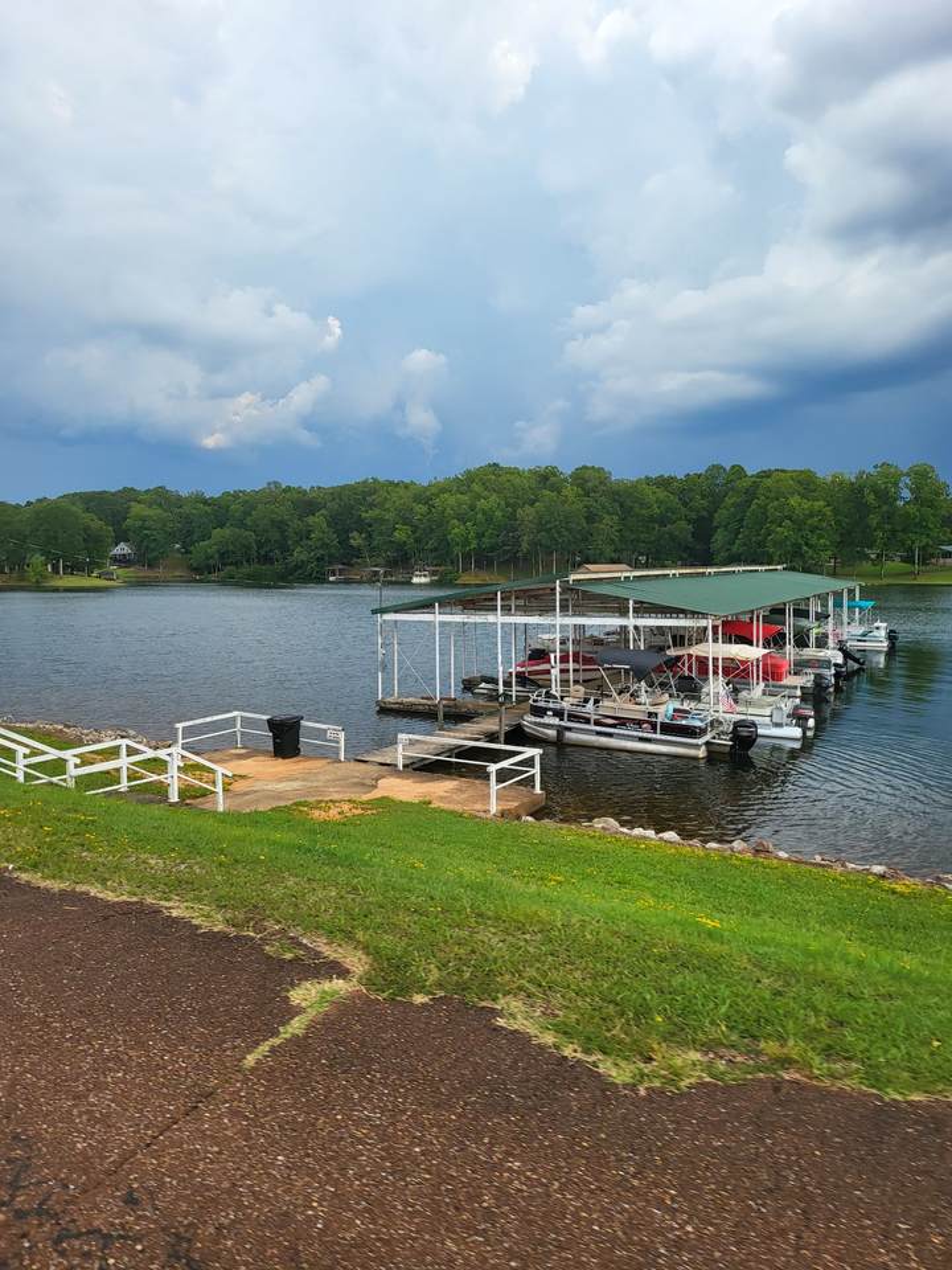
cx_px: 476
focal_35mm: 24
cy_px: 635
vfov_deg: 71.6
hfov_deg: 56.8
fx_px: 880
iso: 40
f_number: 1.8
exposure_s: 1/887
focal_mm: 5
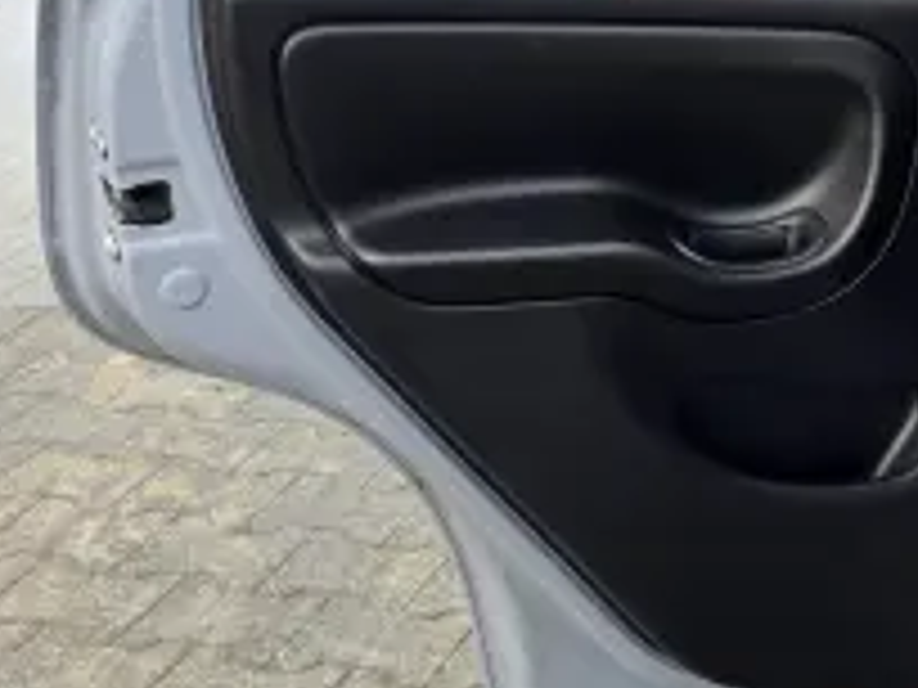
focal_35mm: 72
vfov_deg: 20.1
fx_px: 1909
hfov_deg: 25.8
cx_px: 900
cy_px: 76
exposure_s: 1/1946
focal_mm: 6.3
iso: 80
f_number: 1.7
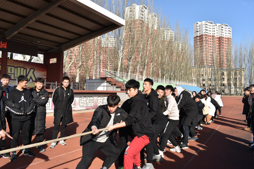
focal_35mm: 27
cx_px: 127
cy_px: 84
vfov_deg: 47.9
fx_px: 190
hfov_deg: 67.4
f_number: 10
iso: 200
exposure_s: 1/400
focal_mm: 18
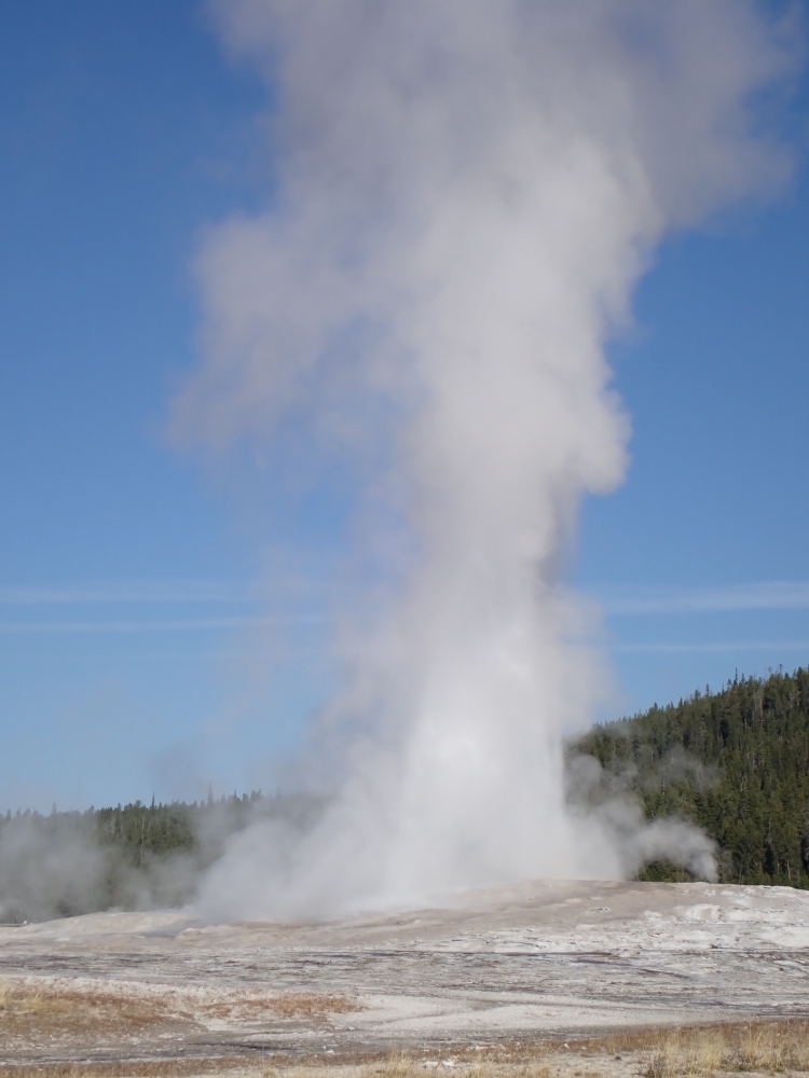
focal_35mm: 100
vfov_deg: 19.6
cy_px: 539
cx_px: 404
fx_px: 3116
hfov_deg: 14.8
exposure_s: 1/500
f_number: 6.3
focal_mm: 18
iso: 100
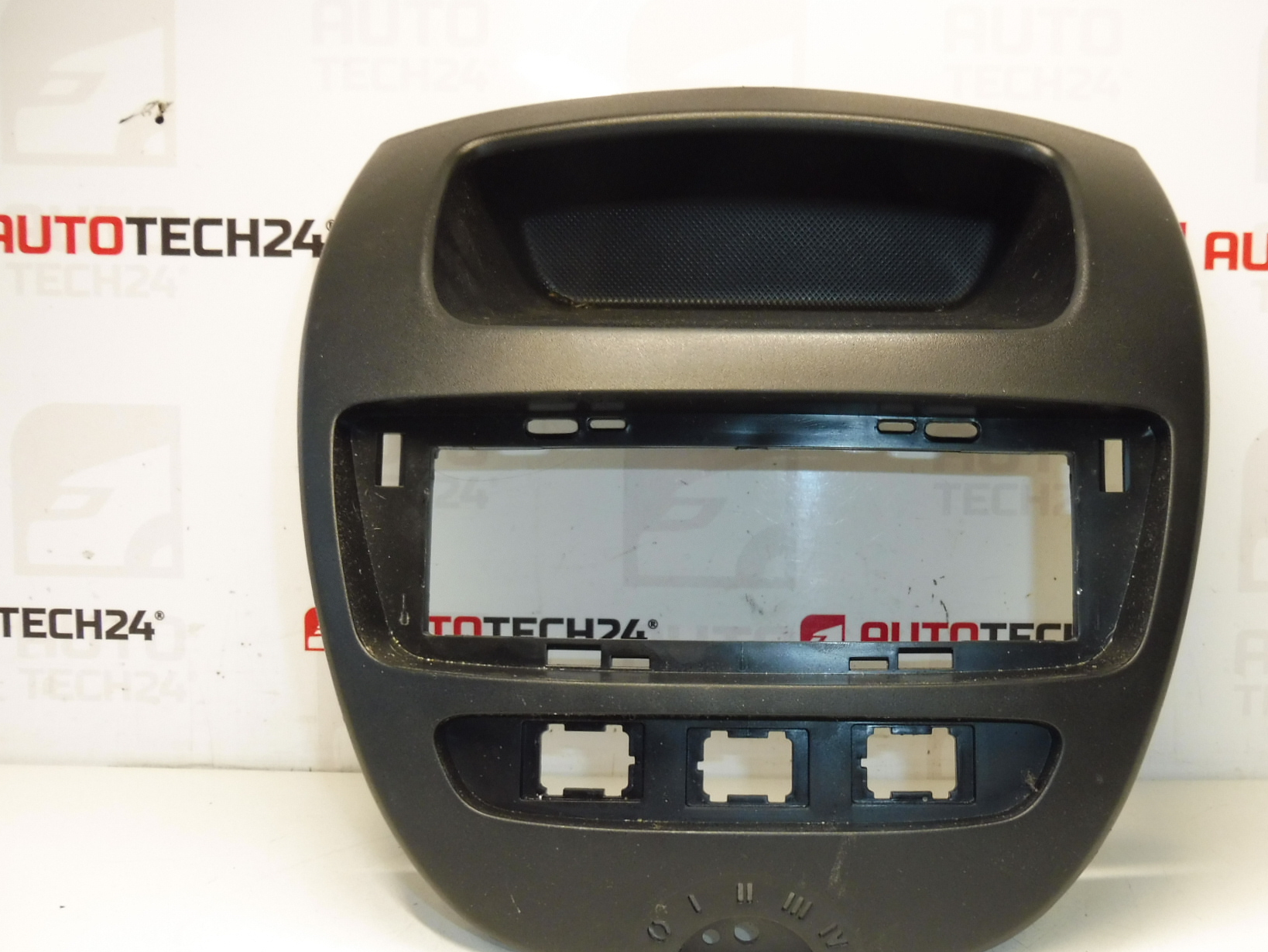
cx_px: 756
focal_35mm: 30
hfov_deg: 59.5
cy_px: 557
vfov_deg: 46.6
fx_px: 1099
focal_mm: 4.3
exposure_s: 1/60
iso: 200
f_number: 3.5
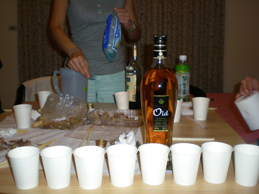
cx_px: 130
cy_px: 97
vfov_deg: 37.7
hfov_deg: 49.0
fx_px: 284
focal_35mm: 38
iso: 50
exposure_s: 1/60
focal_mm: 6.3
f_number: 3.1
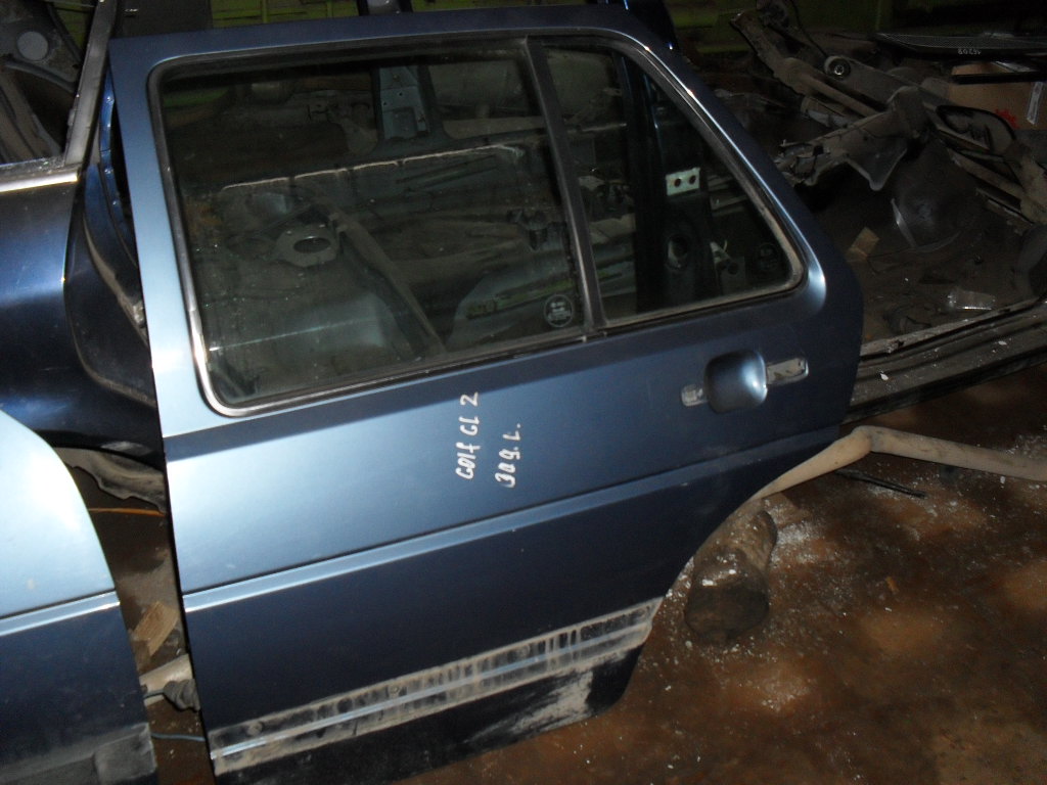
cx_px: 524
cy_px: 392
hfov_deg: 52.6
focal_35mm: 35
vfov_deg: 40.7
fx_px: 1059
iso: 200
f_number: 3.2
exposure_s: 1/45
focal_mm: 6.3
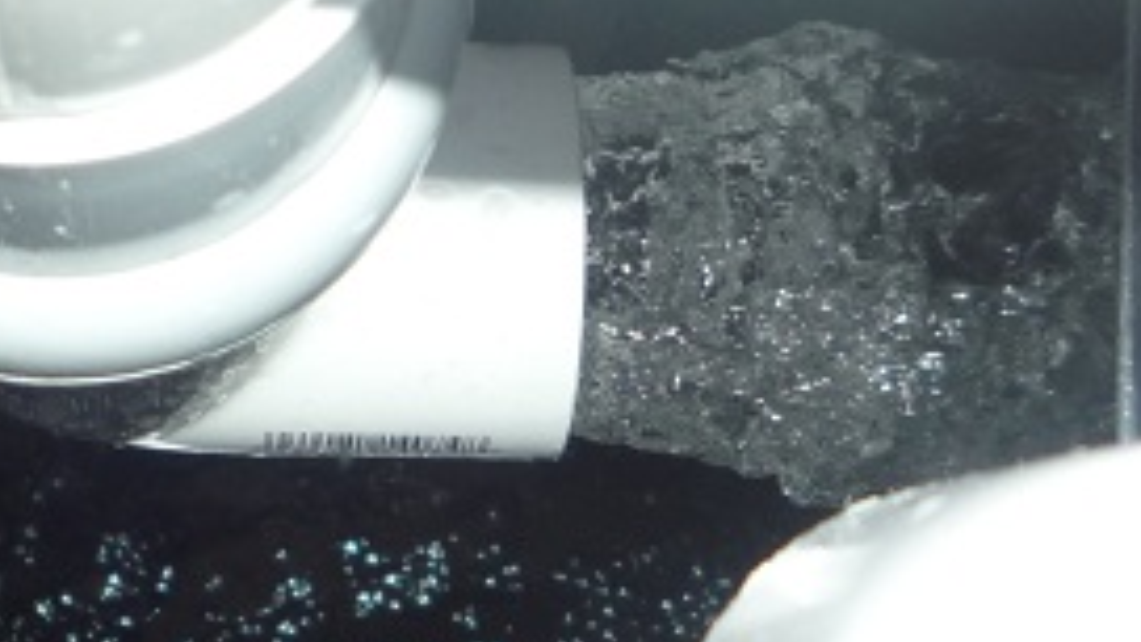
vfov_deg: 12.6
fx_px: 2904
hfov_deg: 21.9
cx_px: 227
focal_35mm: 96
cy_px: 378
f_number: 3.3
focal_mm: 5.2
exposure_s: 1/30
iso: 100
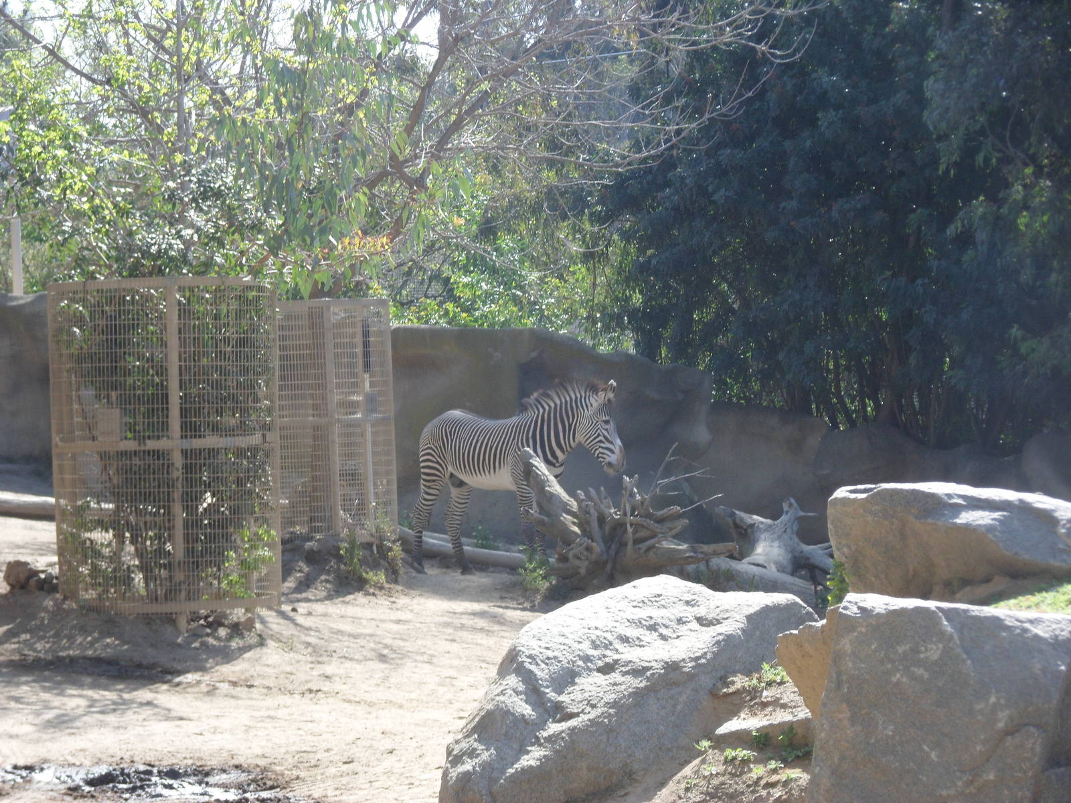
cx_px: 536
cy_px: 402
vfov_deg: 11.4
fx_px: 4022
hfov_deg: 15.2
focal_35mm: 130
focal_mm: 22.5
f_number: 5.4
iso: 80
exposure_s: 1/125
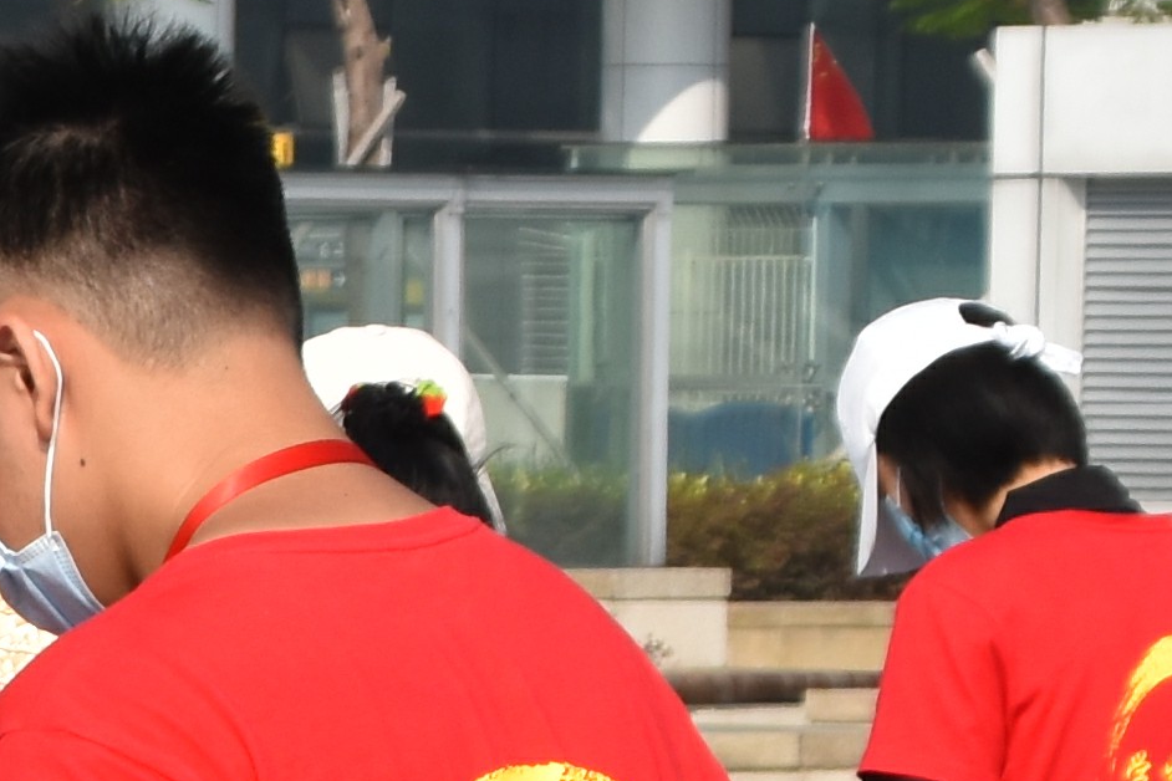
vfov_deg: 2.8
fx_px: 16179
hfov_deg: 4.1
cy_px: 996
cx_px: -1682
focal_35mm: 497
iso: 200
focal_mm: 52
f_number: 10
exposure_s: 1/400
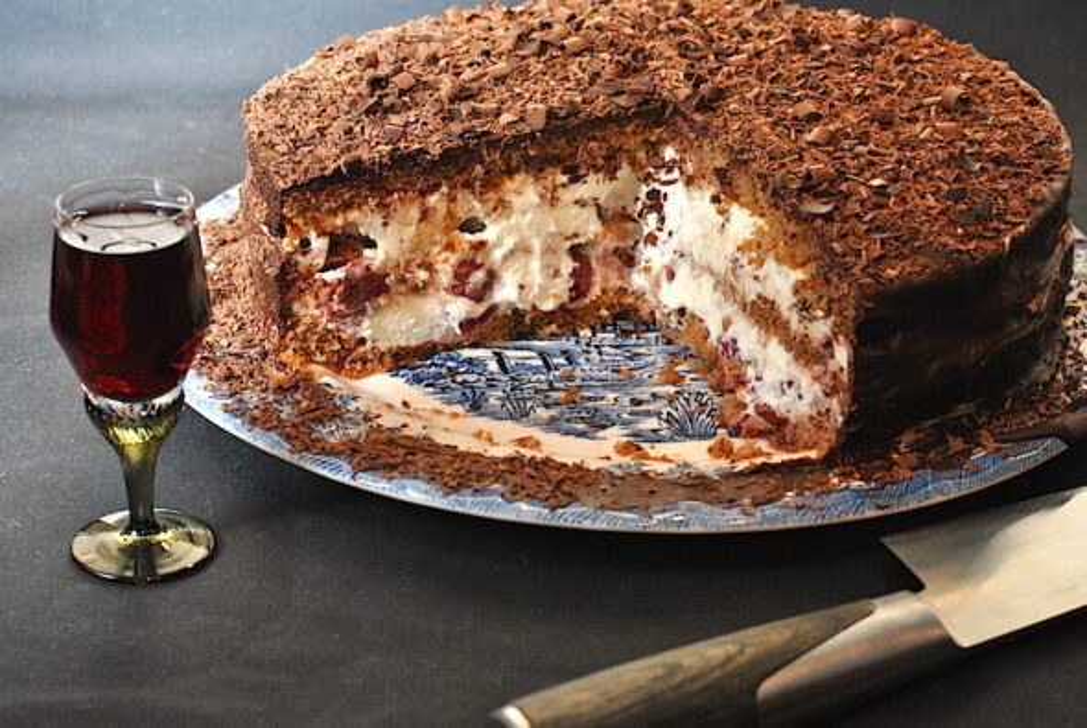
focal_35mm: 75
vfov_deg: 18.2
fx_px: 2267
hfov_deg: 27.0
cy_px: 364
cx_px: 544
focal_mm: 50
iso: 400
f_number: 8
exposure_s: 1/60
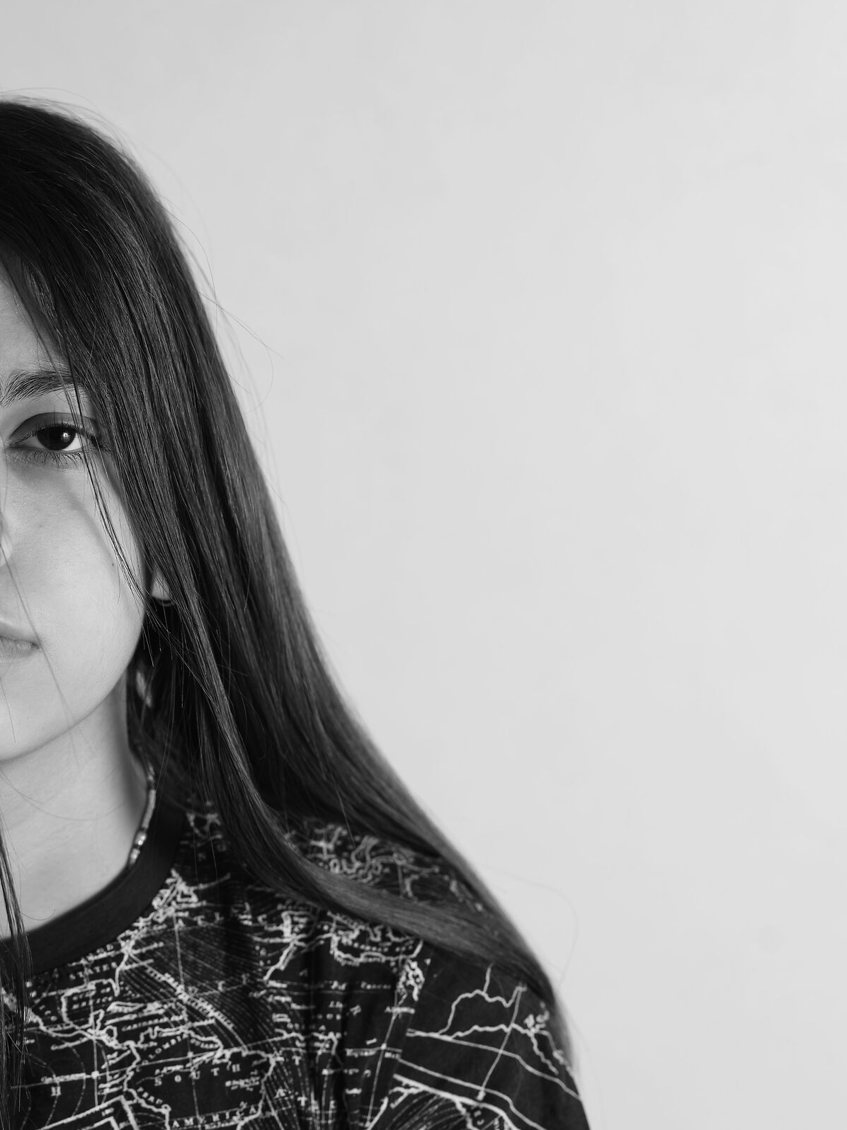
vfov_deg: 16.0
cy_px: 565
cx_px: 50
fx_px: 4013
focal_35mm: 123
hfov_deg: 11.9
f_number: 4
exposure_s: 1/125
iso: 200
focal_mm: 85
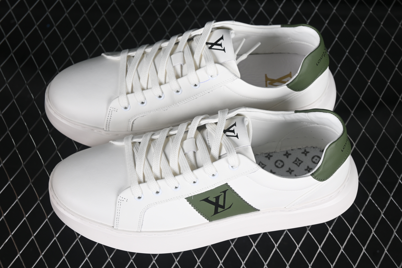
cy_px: 134
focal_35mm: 75
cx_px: 201
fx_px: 837
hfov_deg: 27.0
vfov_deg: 18.2
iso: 160
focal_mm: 50
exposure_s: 1/80
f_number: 7.1
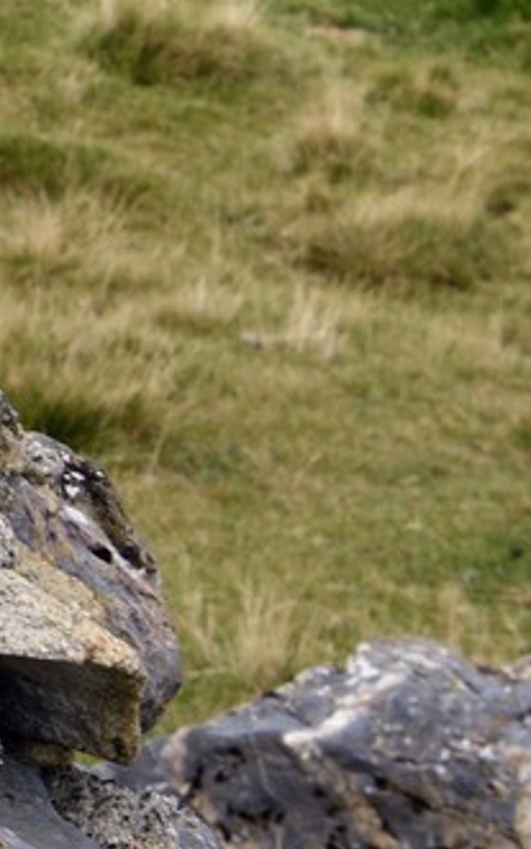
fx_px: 4559
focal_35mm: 197
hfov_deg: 5.8
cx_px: -1488
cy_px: -231
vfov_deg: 10.4
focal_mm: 40
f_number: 18
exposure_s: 1/80
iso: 200
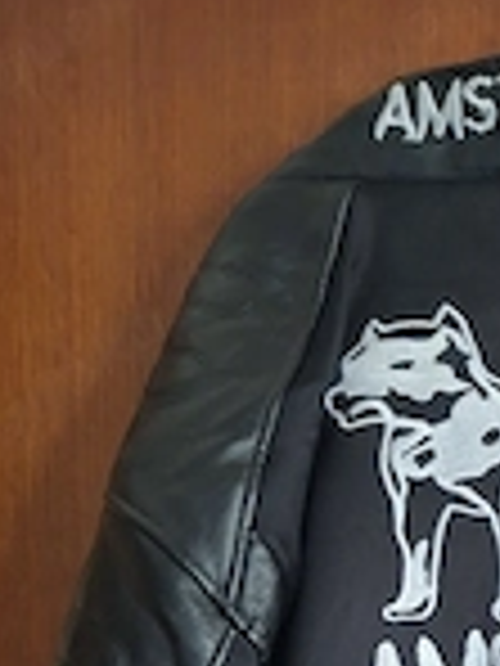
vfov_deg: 28.2
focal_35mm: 62
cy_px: 747
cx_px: 559
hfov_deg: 22.3
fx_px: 1194
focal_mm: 5.54
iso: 1000
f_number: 1.8
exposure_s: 1/20
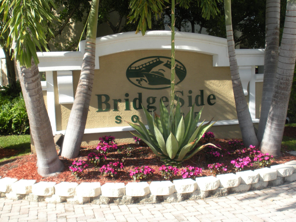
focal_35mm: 44
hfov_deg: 42.9
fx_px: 376
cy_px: 111
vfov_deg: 32.9
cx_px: 148
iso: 88
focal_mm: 7.7
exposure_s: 1/317
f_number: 4
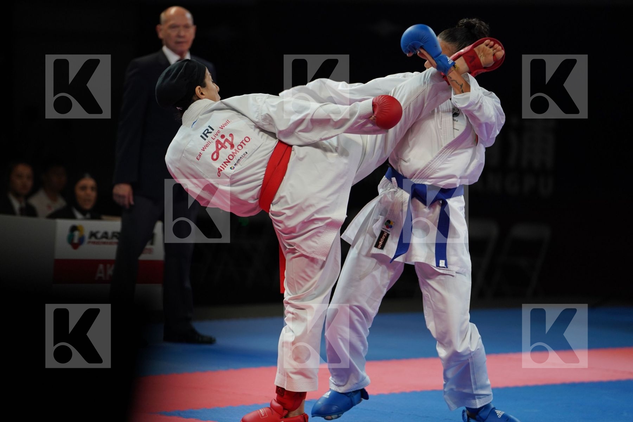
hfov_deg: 12.5
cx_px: 316
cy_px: 211
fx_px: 2901
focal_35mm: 165
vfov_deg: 8.3
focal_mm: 165
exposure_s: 1/1000
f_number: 2.8
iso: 1250
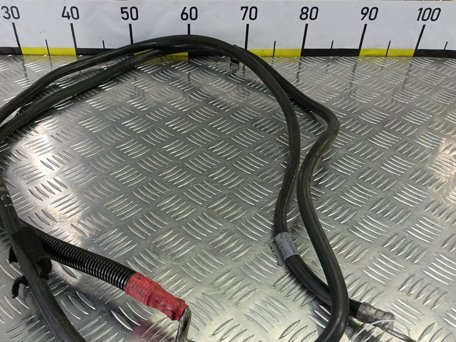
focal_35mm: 30
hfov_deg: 59.7
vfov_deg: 46.4
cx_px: 193
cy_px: 215
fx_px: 395
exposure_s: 1/50
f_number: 1.6
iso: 107
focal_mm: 4.11
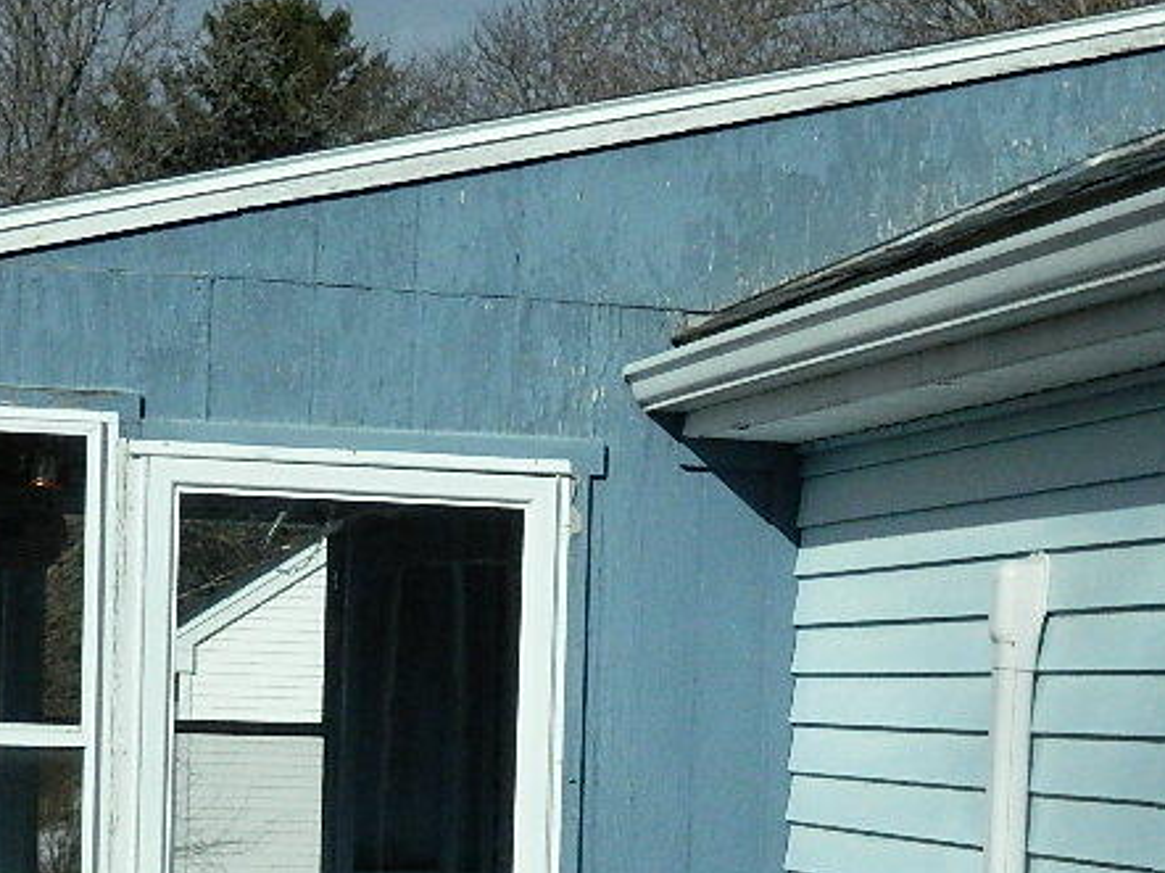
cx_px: 778
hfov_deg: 18.0
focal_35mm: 109
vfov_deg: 13.4
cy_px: 836
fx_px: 3666
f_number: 10.2
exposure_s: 1/1000
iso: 400
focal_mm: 8.4
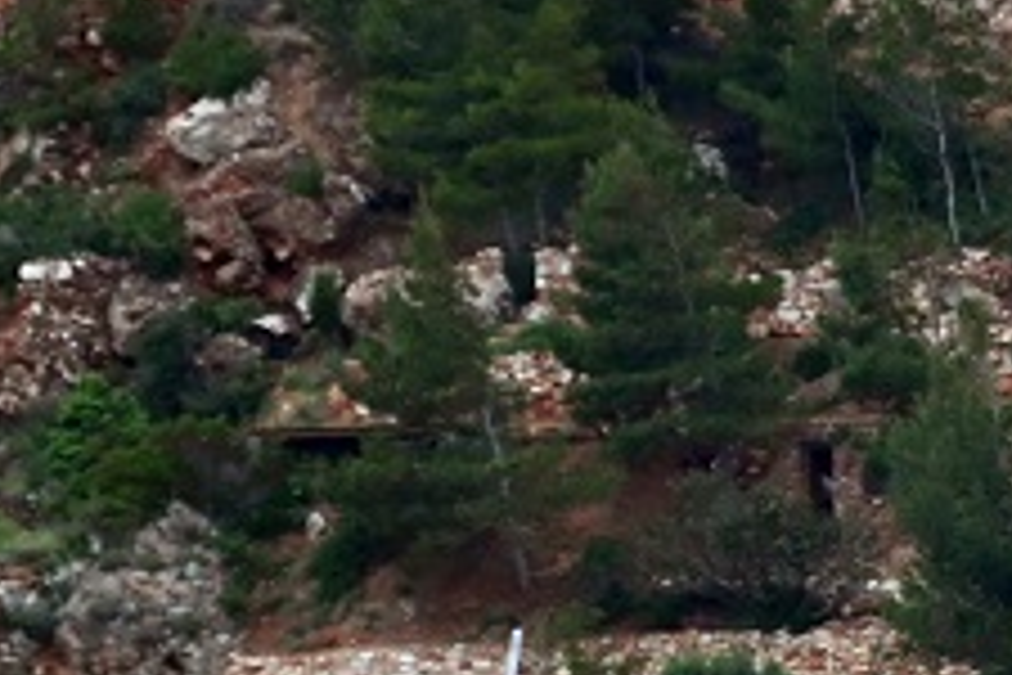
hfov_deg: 1.8
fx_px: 32072
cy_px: 180
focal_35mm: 1141
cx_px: 1831
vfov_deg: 1.2
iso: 450
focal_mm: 270
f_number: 5.6
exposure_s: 1/500
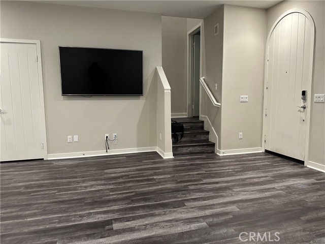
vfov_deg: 56.8
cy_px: 122
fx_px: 225
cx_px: 162
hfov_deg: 71.6
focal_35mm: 24
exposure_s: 1/60
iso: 200
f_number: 1.78
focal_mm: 6.86
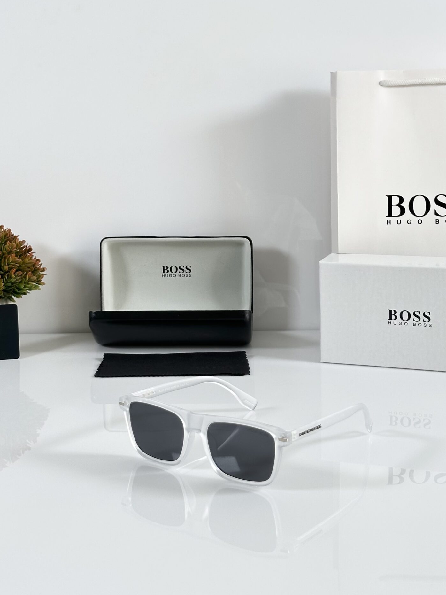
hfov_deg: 22.2
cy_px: 191
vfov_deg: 29.2
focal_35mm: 66
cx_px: 214
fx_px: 1134
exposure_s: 1/100
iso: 50
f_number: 1.78
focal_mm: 6.86
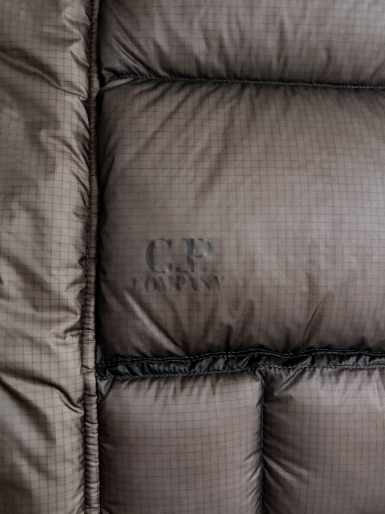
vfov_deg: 71.6
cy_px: 257
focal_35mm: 24
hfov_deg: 56.8
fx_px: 356
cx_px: 192
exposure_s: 1/30
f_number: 1.78
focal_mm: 6.76
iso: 1000
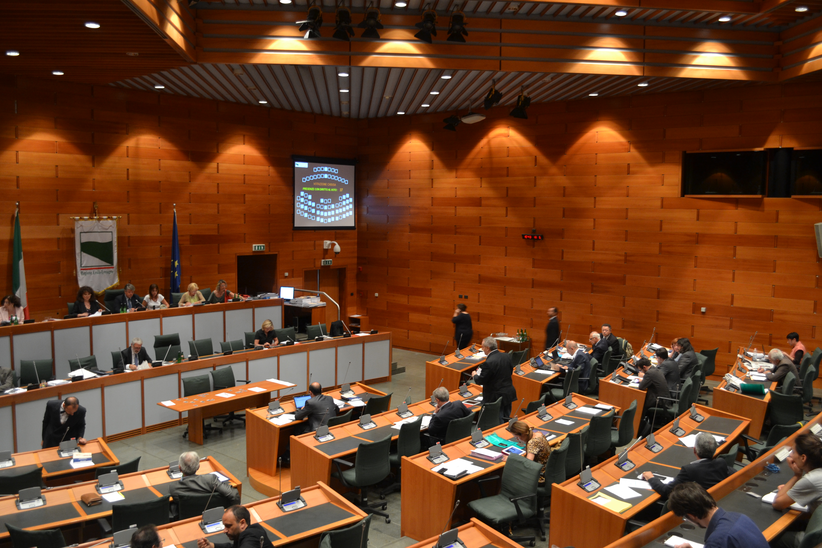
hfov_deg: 57.2
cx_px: 411
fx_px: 753
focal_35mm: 33
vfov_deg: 40.0
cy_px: 274
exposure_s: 1/15
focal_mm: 22
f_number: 3.8
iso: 500
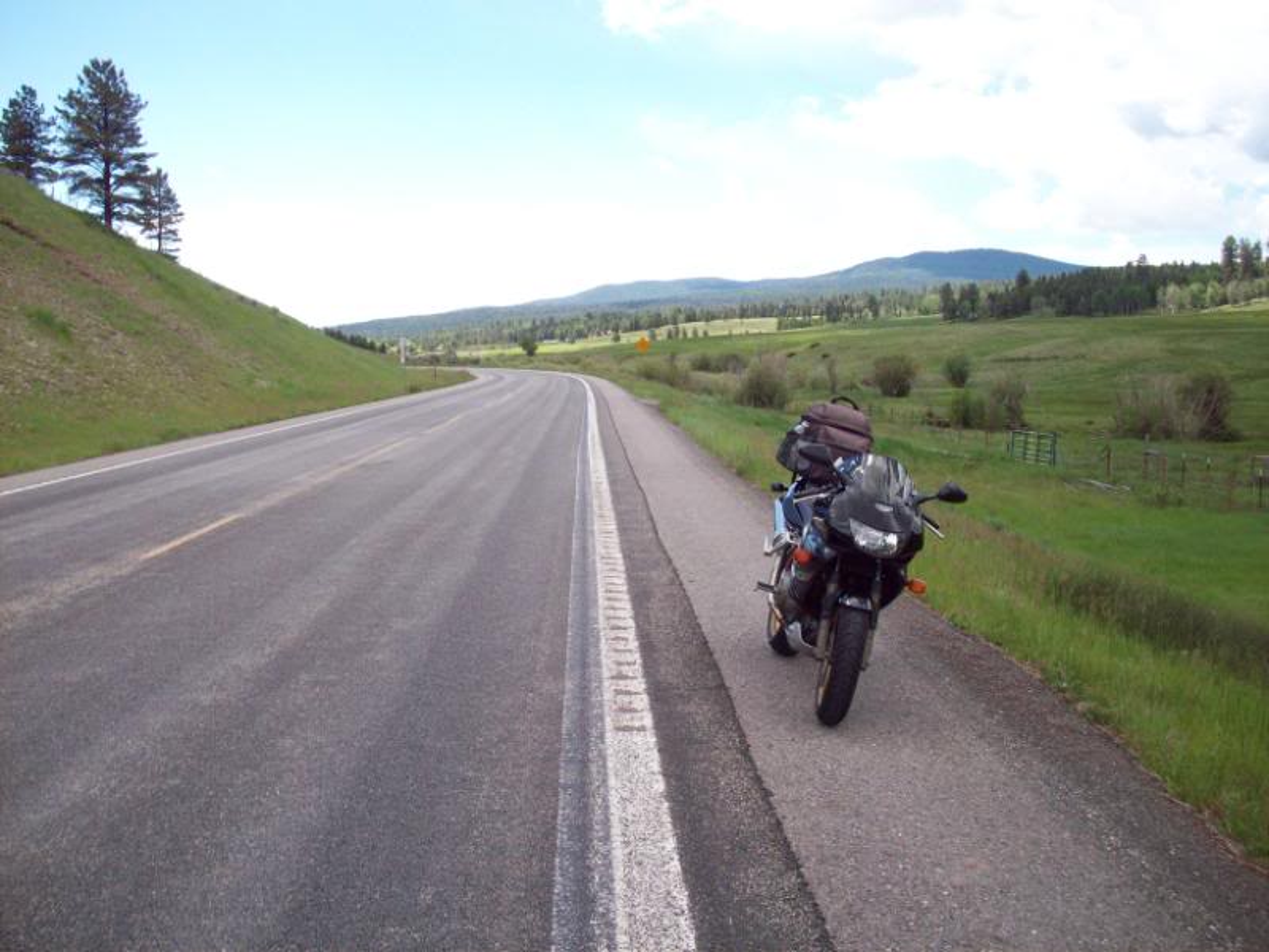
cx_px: 634
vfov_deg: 38.7
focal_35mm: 37
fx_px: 1356
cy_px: 476
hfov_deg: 50.1
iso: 80
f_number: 2.8
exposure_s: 1/603
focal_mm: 6.2
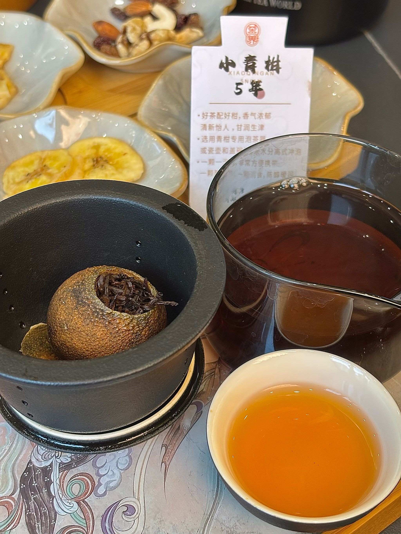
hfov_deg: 28.0
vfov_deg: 36.8
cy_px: 267
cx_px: 200
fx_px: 803
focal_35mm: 52
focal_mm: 5.96
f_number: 1.6
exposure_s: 1/33
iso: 100
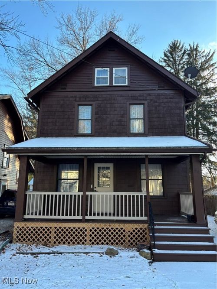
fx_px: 217
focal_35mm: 26
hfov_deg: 53.0
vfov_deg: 67.3
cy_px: 144
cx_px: 108
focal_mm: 5.96
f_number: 1.6
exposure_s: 1/400
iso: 50
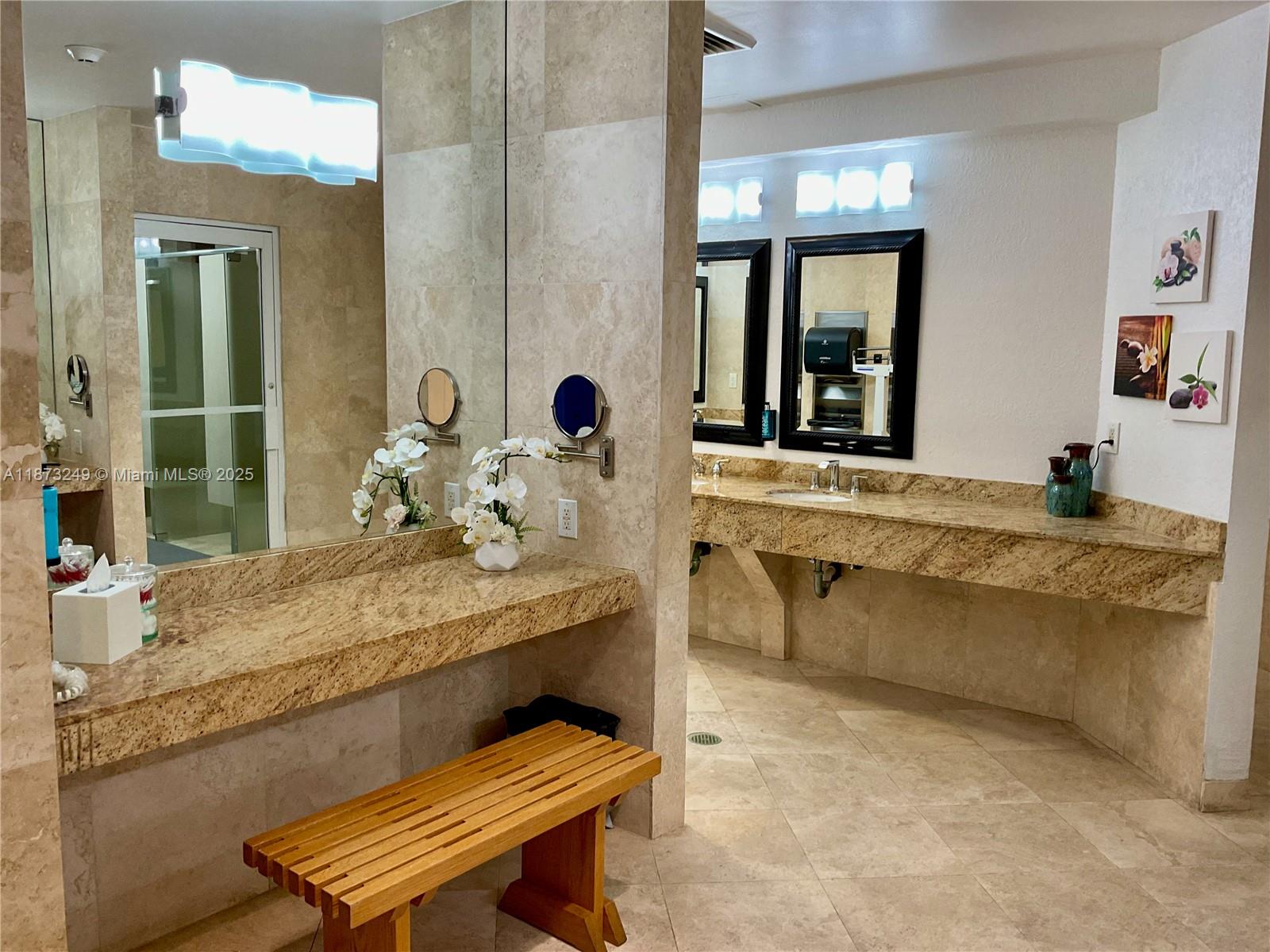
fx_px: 1064
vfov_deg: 48.2
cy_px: 476
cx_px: 635
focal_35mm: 29
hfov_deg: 61.7
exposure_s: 1/50
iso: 50
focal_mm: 3
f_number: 1.8
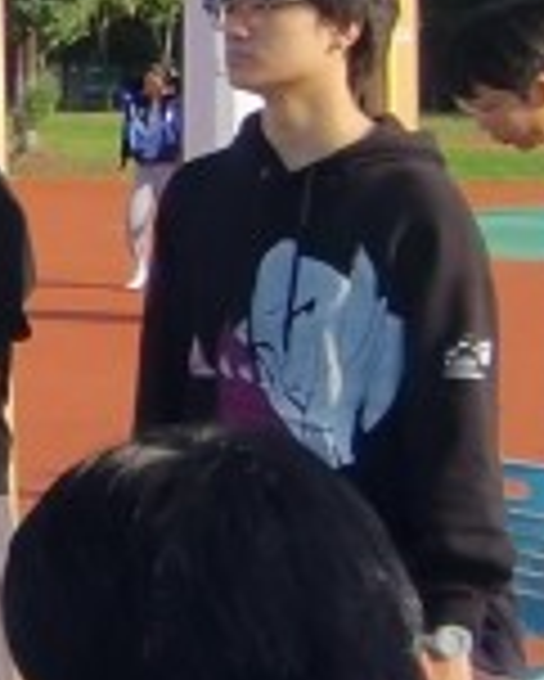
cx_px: -522
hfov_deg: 13.7
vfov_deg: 19.3
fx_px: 1950
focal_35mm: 97
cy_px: 50
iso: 50
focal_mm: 1.78
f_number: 2.4
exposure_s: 1/996
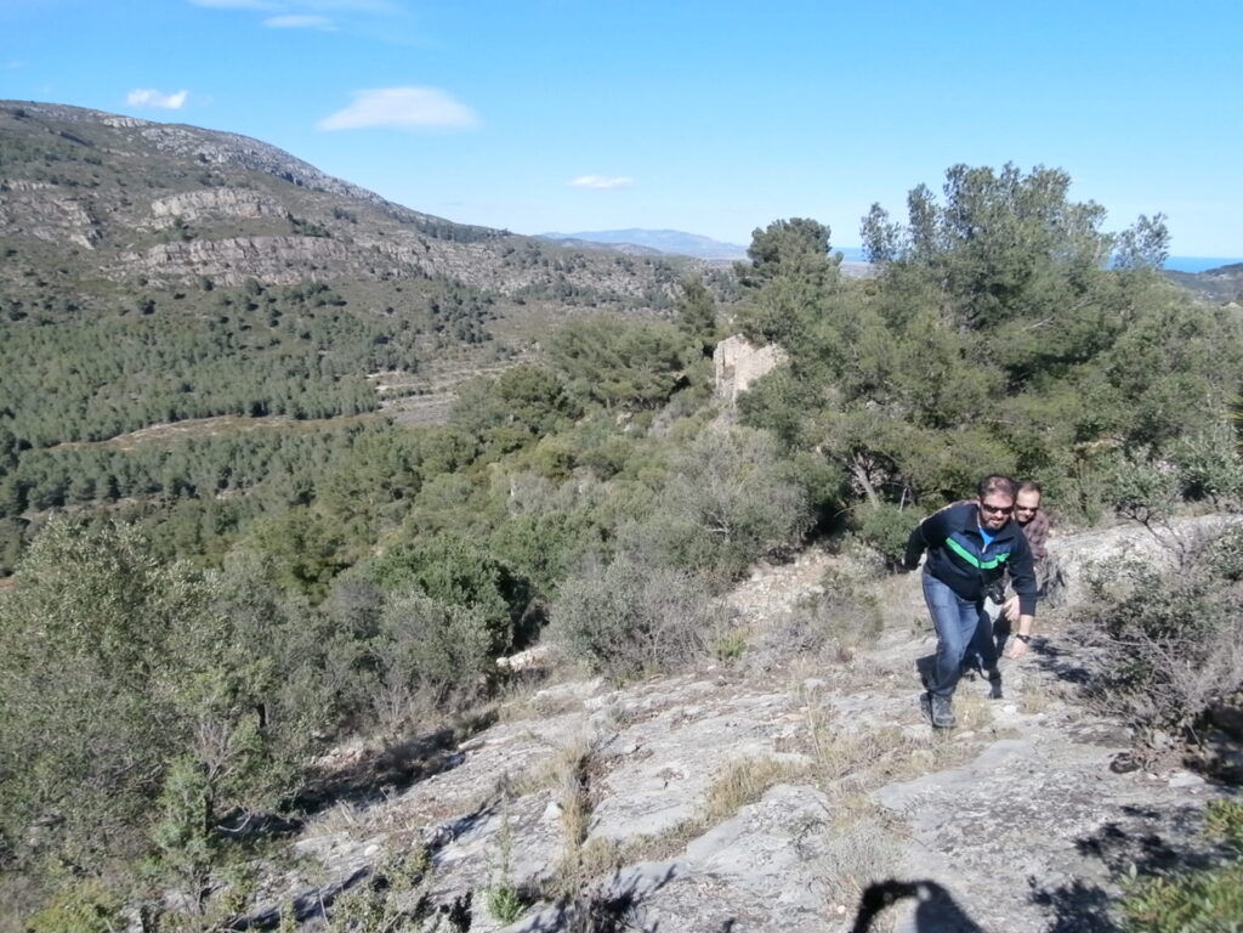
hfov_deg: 71.6
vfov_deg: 56.8
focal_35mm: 24
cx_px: 622
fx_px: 862
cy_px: 466
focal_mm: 4.2
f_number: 3
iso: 100
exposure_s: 1/1000
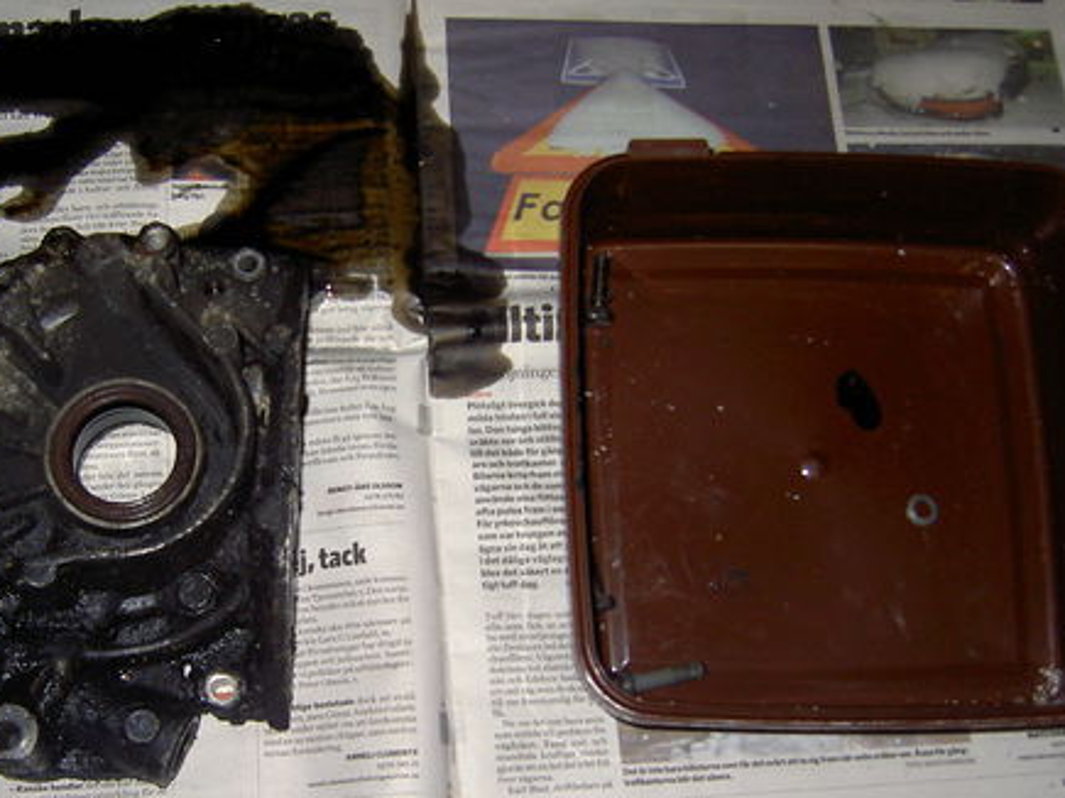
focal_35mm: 50
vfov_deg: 29.0
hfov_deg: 38.1
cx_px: 436
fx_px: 1538
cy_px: 485
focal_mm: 5.6
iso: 100
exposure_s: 1/60
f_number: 2.8
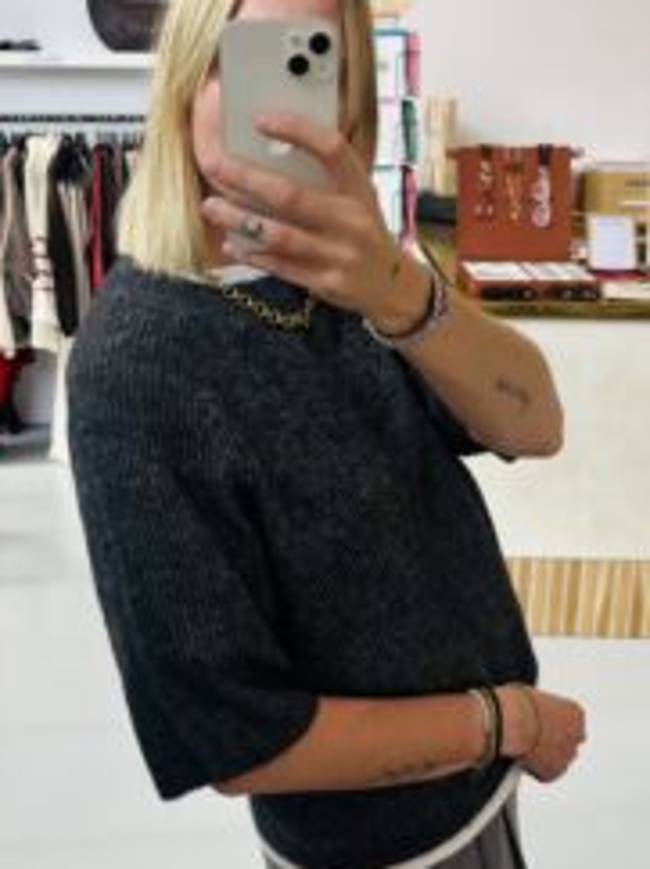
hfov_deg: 33.5
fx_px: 1078
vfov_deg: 43.9
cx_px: 273
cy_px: 431
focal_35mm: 43
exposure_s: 1/100
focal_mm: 5.1
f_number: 1.6
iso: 80
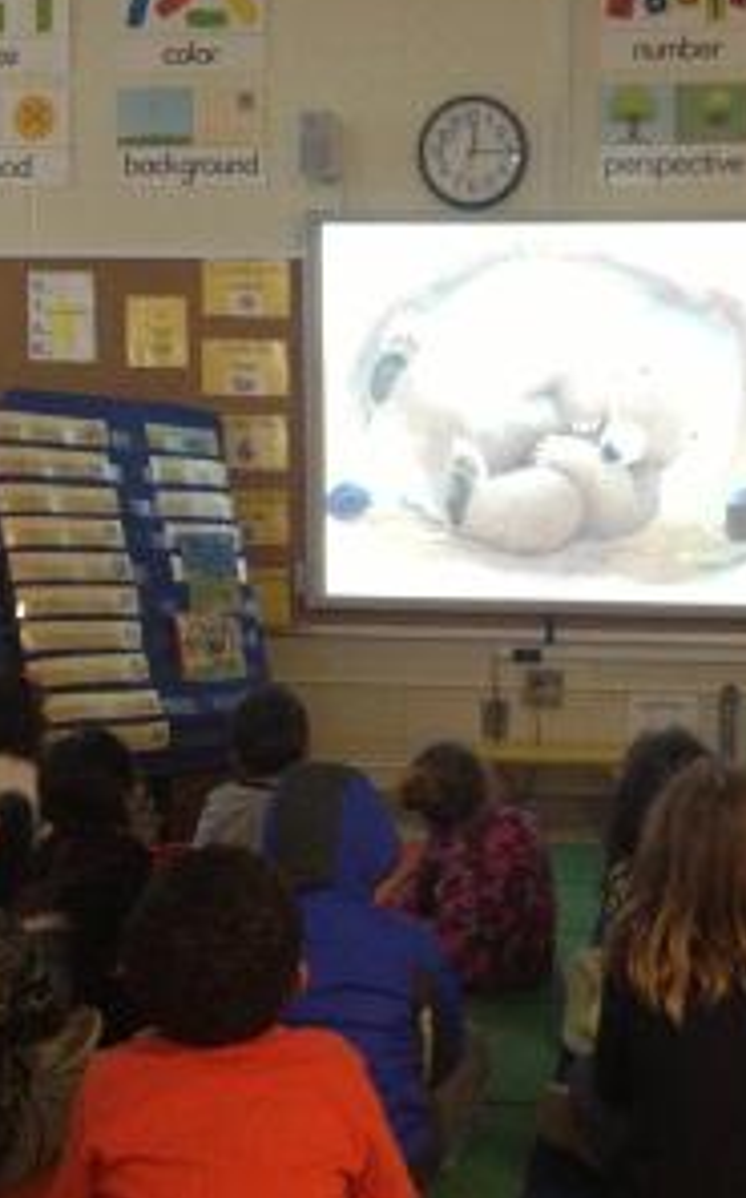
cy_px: 714
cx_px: 569
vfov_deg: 36.2
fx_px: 1826
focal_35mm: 56
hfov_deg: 22.8
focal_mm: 4.28
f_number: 2.4
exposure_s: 1/20
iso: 250
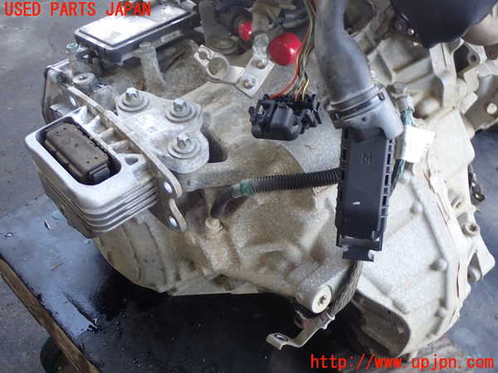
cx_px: 249
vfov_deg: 32.9
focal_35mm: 44
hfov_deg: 42.9
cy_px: 186
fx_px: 633
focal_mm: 7.84
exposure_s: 1/40
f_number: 2.9
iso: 200
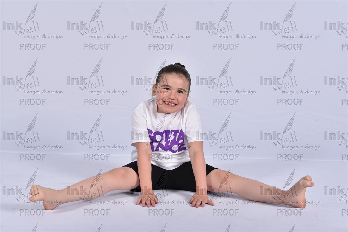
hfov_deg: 39.6
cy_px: 116
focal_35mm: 50
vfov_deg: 27.0
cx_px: 174
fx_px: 483
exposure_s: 1/200
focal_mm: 50
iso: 250
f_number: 8
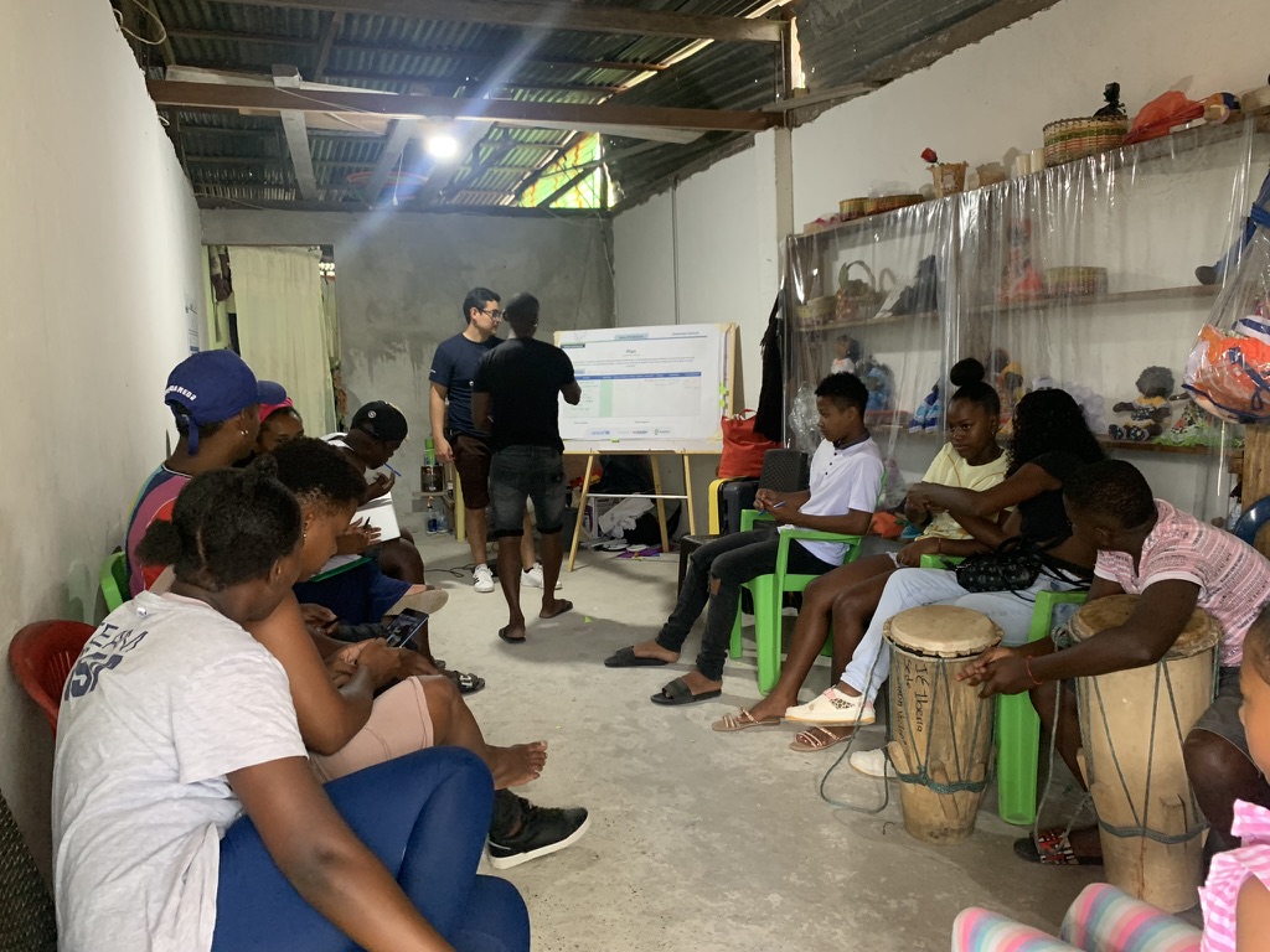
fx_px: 954
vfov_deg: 53.1
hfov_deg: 67.3
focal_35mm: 26
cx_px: 635
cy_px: 476
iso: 320
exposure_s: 1/60
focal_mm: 4.25
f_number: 1.8
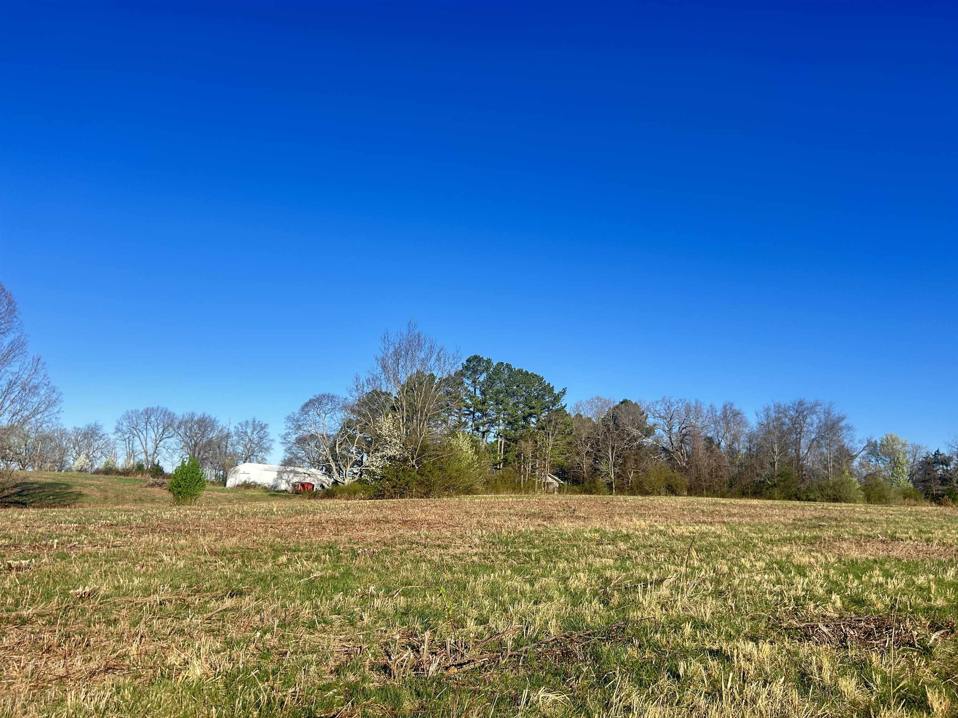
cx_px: 479
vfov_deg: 53.1
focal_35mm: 26
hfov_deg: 67.3
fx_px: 720
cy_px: 359
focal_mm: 5.7
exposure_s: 1/2299
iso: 50
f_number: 1.5
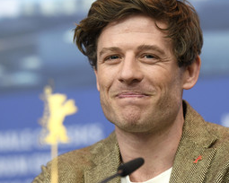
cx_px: 120
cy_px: 111
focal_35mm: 257
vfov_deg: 6.0
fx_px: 1742
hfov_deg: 7.5
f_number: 3.2
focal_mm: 155
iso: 1250
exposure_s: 1/320
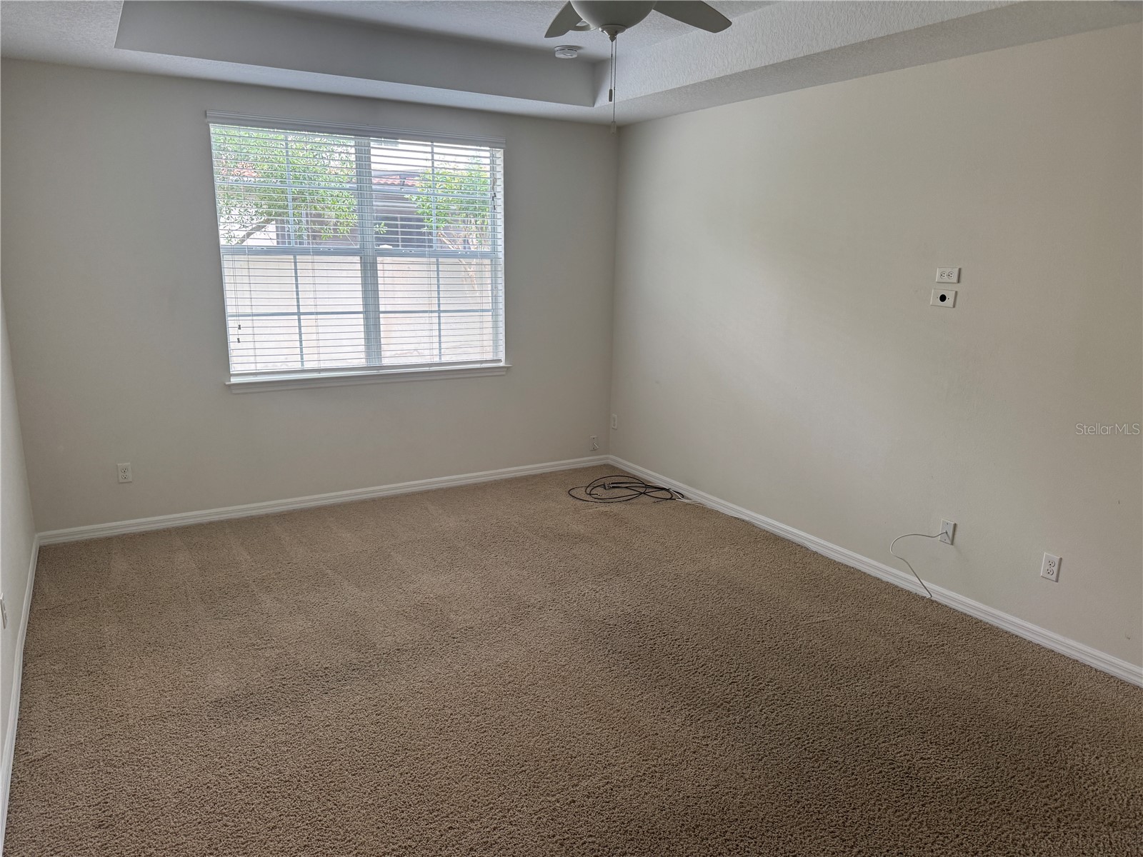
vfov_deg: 56.8
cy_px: 428
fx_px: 792
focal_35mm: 24
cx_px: 572
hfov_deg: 71.6
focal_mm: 6.76
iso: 200
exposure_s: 1/121
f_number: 1.78
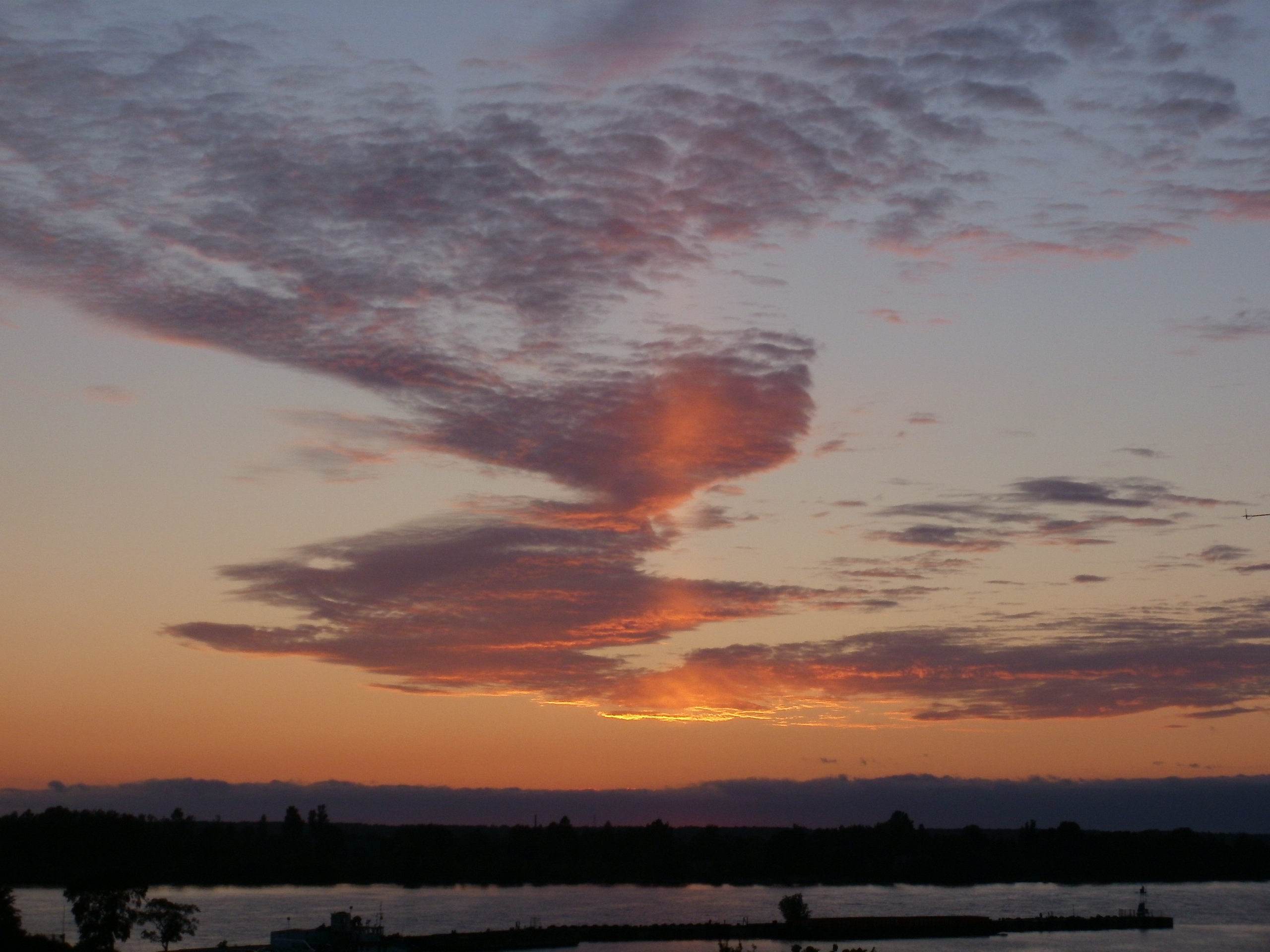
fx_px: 2972
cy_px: 476
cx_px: 635
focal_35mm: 81
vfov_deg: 18.2
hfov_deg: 24.1
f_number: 4.8
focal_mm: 14.2
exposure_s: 1/200
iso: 100
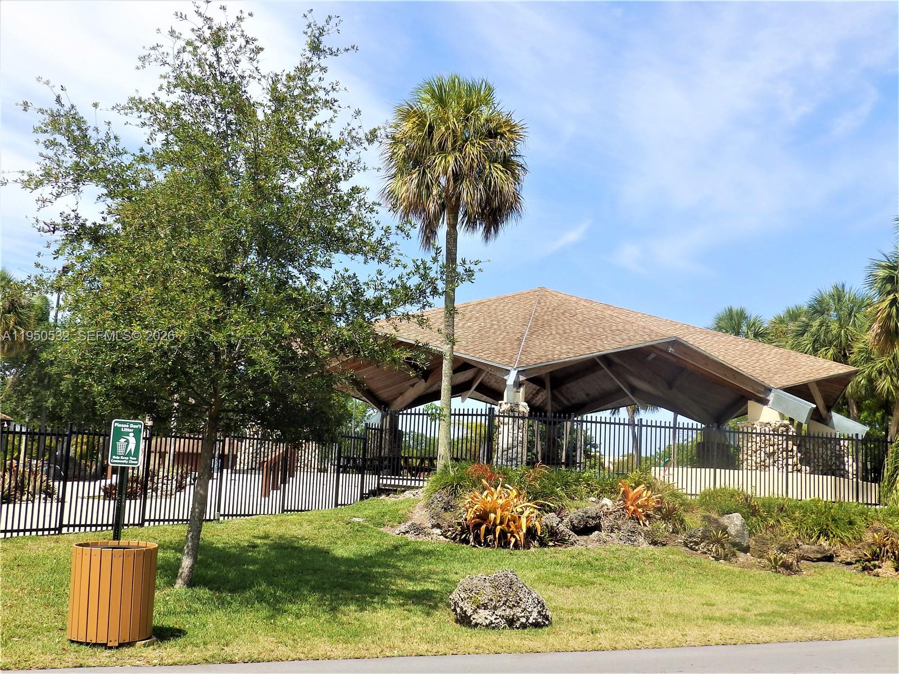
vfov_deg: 37.7
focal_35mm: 38
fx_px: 987
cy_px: 337
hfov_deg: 49.0
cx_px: 450
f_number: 4.5
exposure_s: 1/500
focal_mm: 6.8
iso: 80
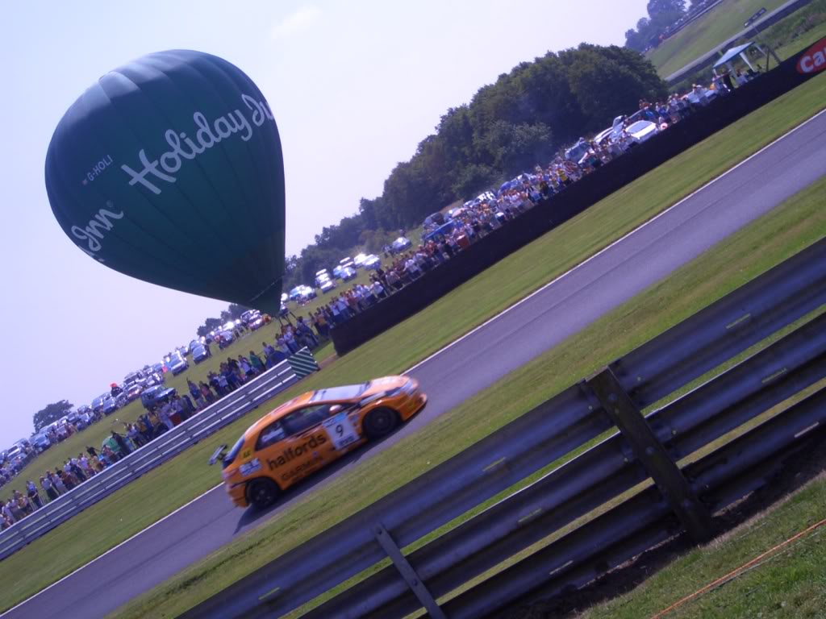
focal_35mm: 43
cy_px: 310
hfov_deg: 43.9
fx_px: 1026
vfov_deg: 33.6
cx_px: 413
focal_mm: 5.7
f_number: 4.3
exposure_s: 1/640
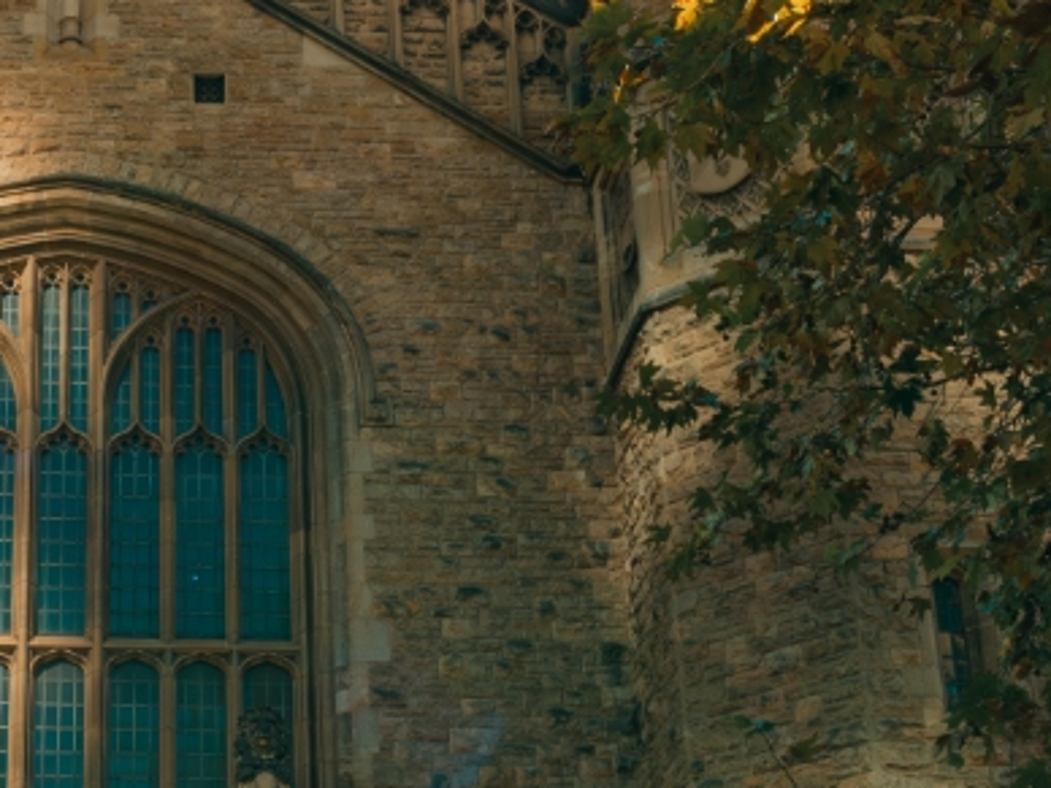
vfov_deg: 17.3
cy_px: 510
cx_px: 127
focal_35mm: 85
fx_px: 2581
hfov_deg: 22.5
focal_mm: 27.4
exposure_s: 1/125
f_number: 16
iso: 800
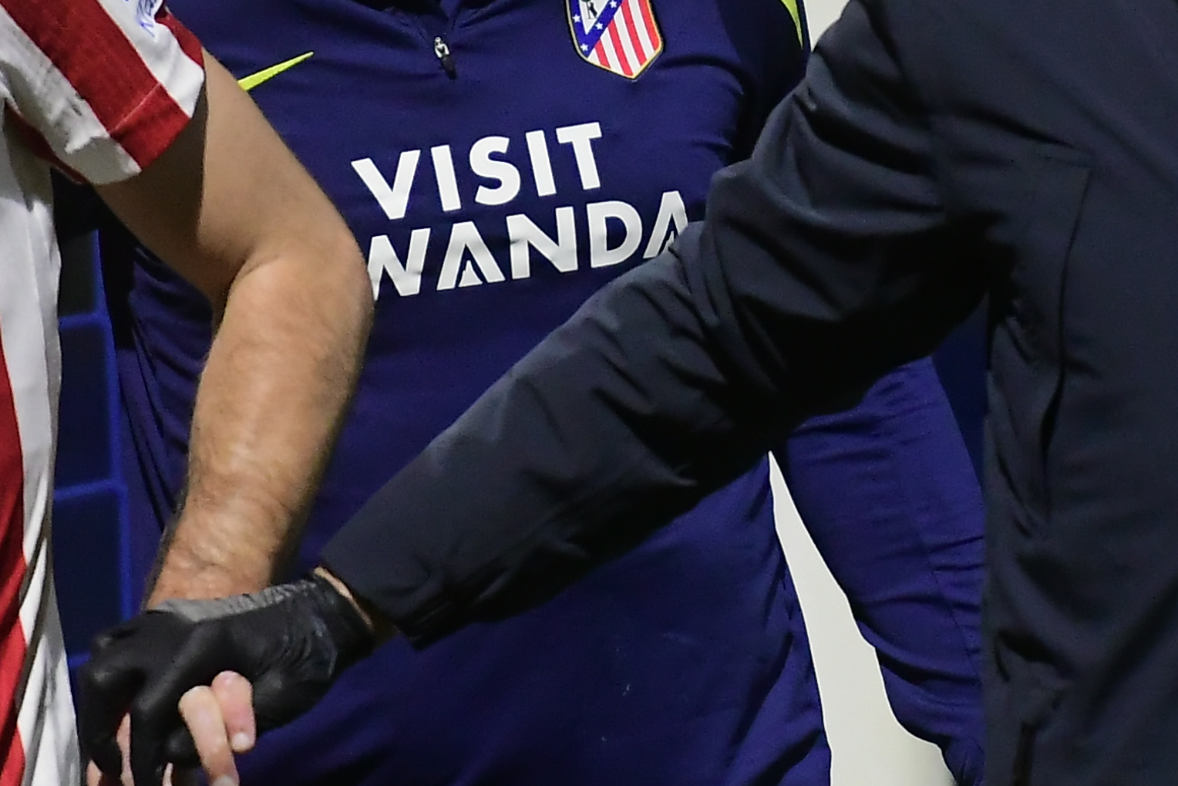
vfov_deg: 1.3
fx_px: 35766
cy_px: 363
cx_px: 412
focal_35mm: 1093
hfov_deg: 1.9
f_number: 2.8
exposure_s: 1/400
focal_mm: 200
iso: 3200
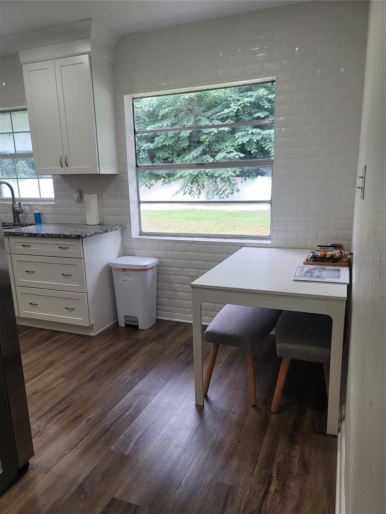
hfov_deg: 54.9
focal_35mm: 25
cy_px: 257
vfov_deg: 69.4
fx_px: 372
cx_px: 193
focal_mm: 7
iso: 64
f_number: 1.8
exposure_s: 1/120
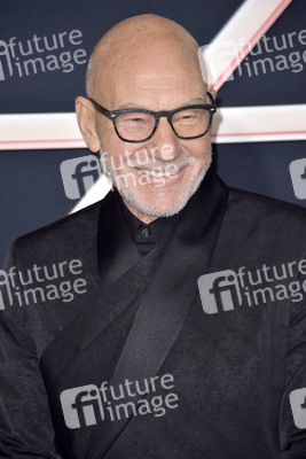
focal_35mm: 250
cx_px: 153
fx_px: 3184
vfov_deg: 8.2
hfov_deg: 5.5
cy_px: 230
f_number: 7.1
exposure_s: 1/250
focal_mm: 250
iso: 500
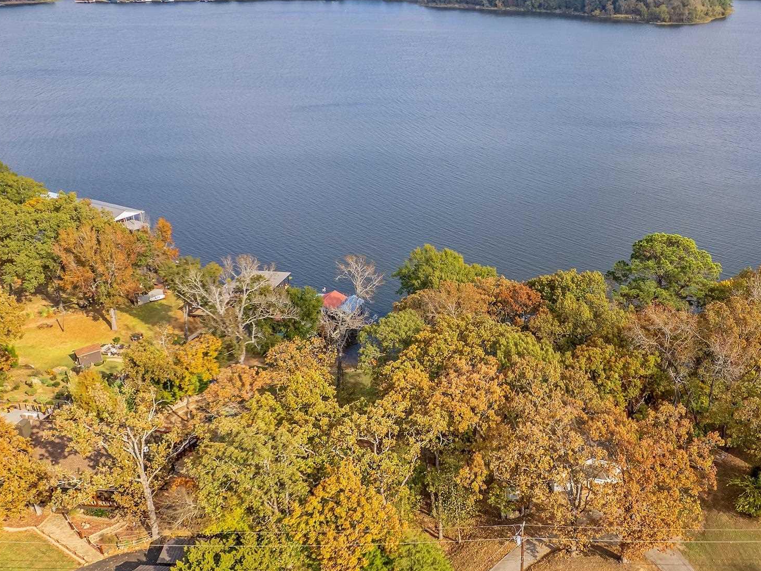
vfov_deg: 39.7
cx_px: 541
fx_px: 791
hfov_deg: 49.9
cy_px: 286
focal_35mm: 36
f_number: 2.8
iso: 100
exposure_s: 1/1000
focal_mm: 8.38
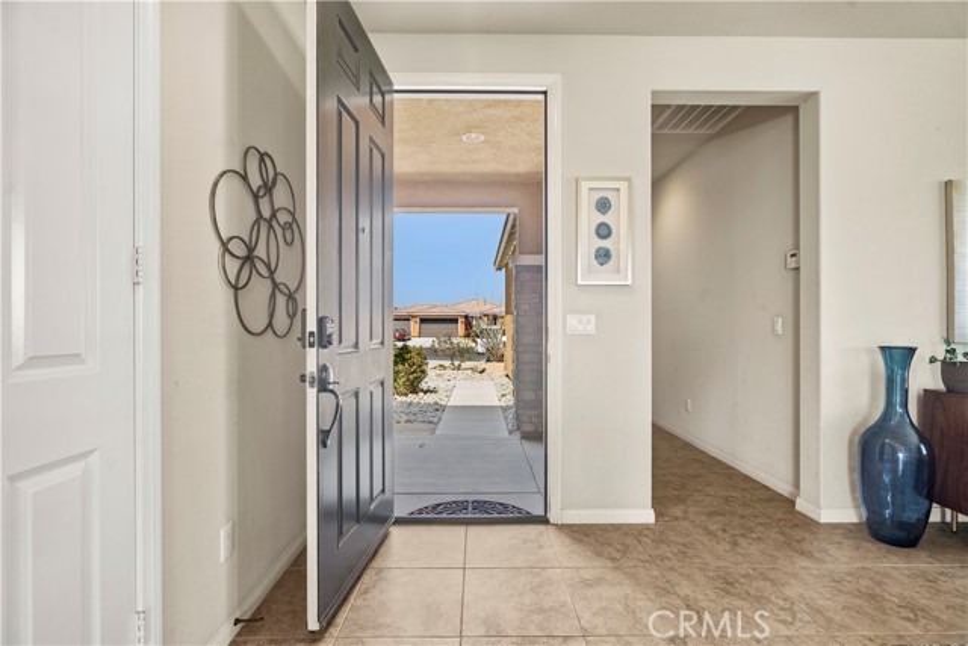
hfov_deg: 96.7
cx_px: 484
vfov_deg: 73.8
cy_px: 323
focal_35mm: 16
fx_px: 430
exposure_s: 1/1.25
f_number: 6.3
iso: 125
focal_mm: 16
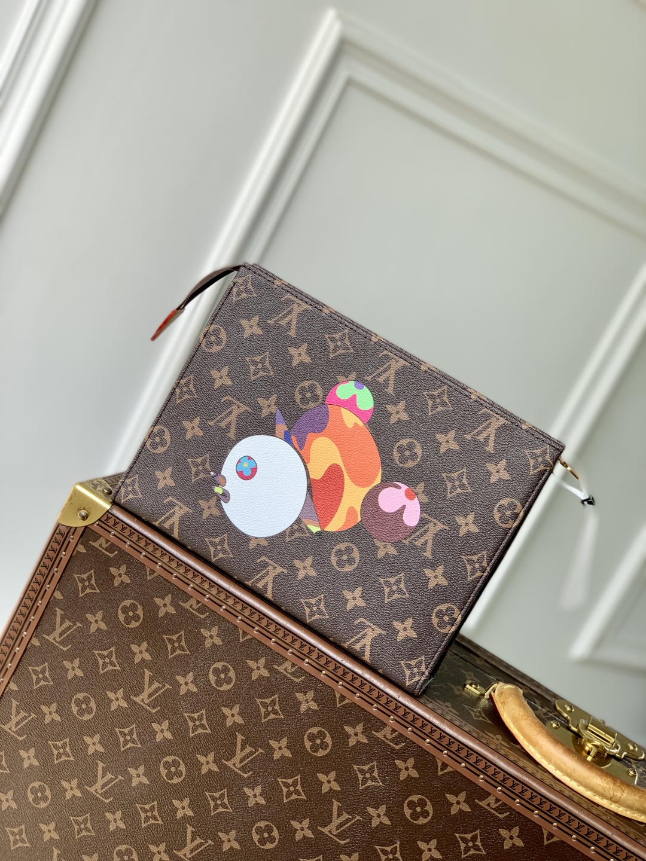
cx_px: 323
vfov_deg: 36.8
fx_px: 1294
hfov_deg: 28.0
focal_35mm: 52
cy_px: 430
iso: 16
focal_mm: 6
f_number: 2.4
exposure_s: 1/186
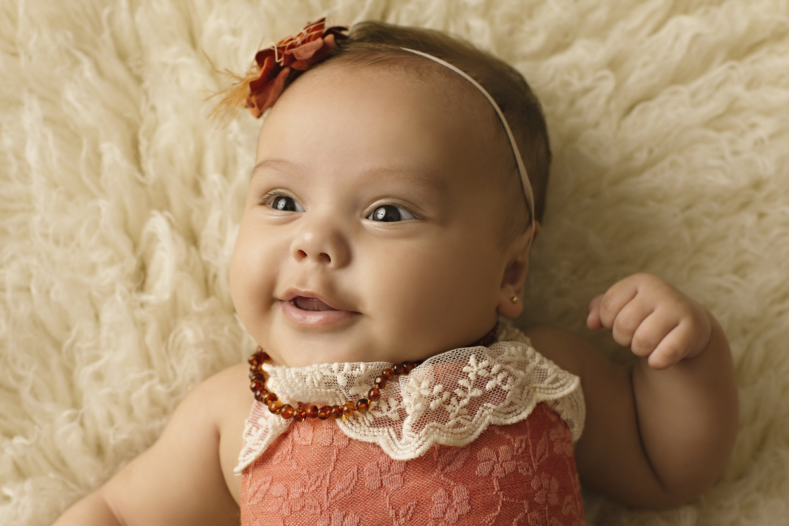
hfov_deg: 37.9
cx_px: 394
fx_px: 1151
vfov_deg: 25.8
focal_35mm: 52
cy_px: 263
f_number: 3.5
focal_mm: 35
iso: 400
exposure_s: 1/200
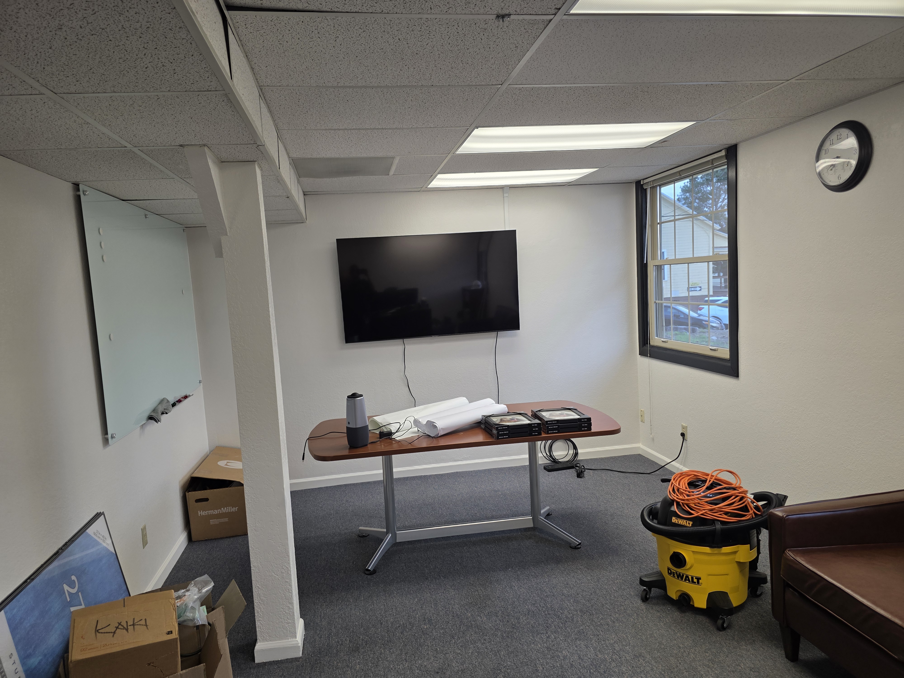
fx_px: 601
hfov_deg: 73.9
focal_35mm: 23
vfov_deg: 58.9
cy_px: 339
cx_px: 452
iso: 80
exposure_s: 1/120
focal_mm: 6.3
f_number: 1.7
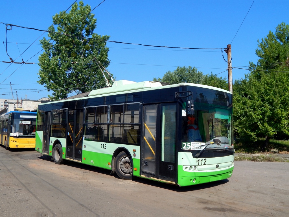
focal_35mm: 31
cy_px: 108
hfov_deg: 58.4
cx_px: 144
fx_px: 259
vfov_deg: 45.4
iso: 125
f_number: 6.5
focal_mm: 5.6
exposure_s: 1/400
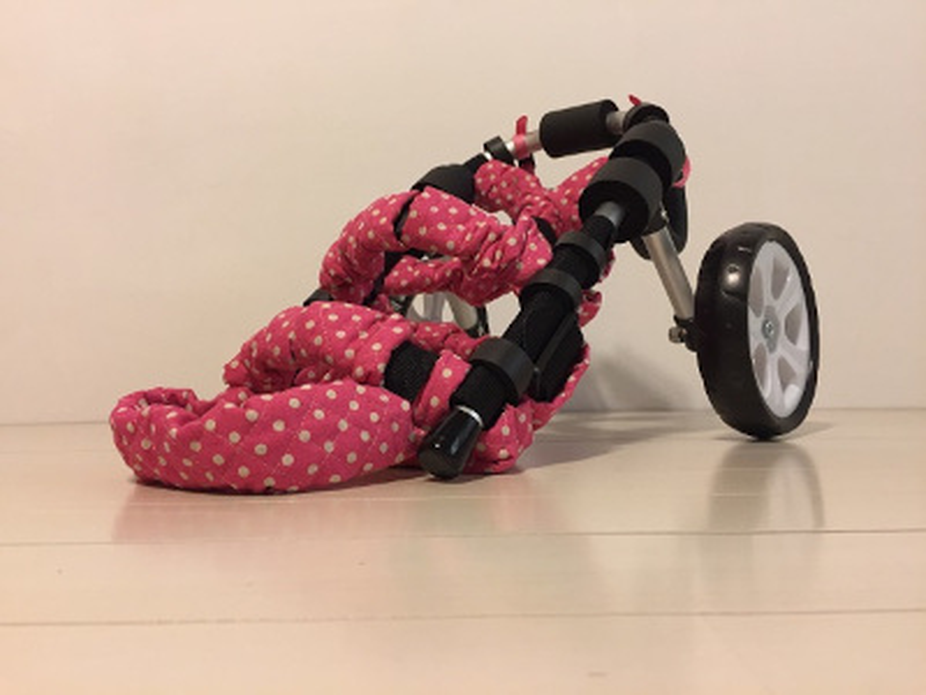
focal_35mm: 29
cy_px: 348
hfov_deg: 61.7
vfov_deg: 48.2
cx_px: 463
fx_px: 776
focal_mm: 4.15
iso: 160
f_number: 2.2
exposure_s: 1/30
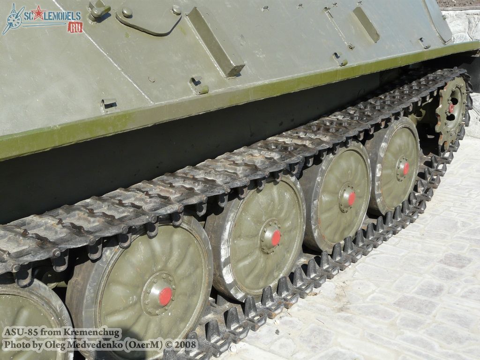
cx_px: 240
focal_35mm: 41
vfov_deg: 35.1
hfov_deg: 45.8
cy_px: 180
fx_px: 569
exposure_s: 1/320
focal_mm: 6.7
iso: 100
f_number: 5.6
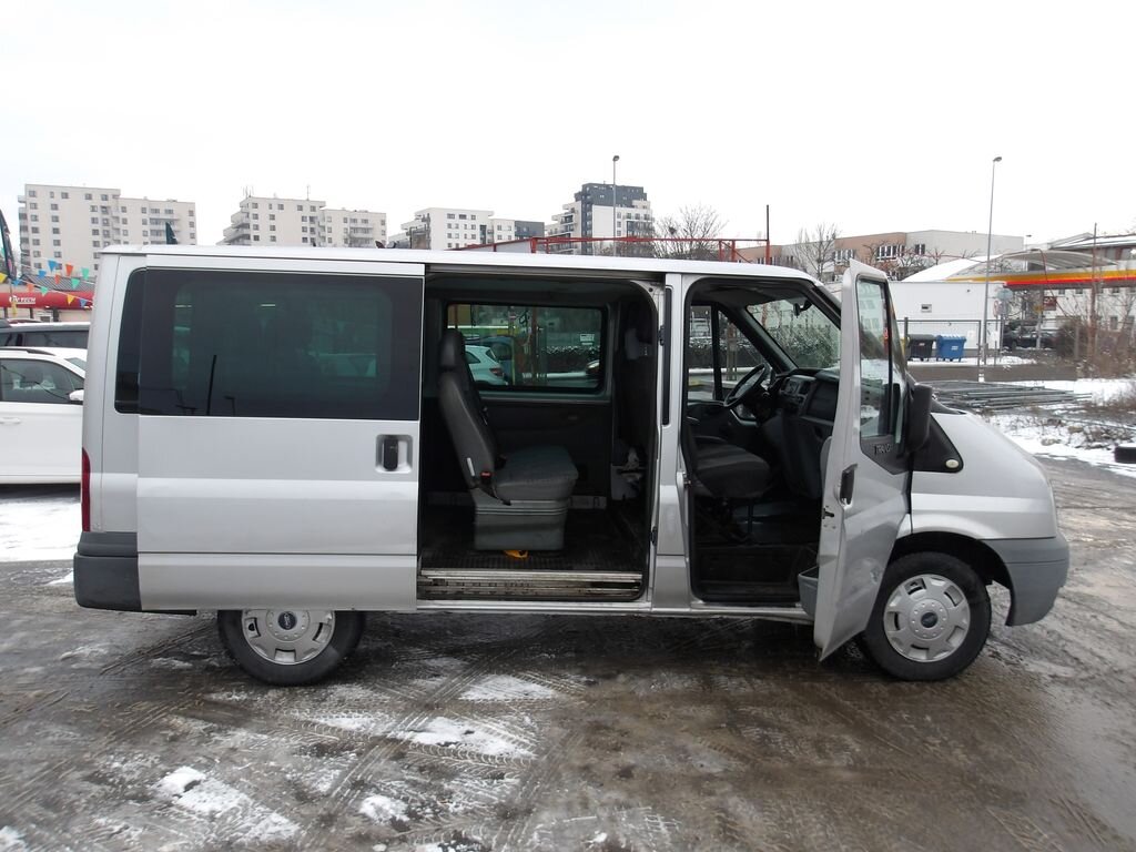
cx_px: 568
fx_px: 886
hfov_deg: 65.3
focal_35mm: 27
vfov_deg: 51.4
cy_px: 426
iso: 100
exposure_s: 1/54
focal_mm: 4.9
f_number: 3
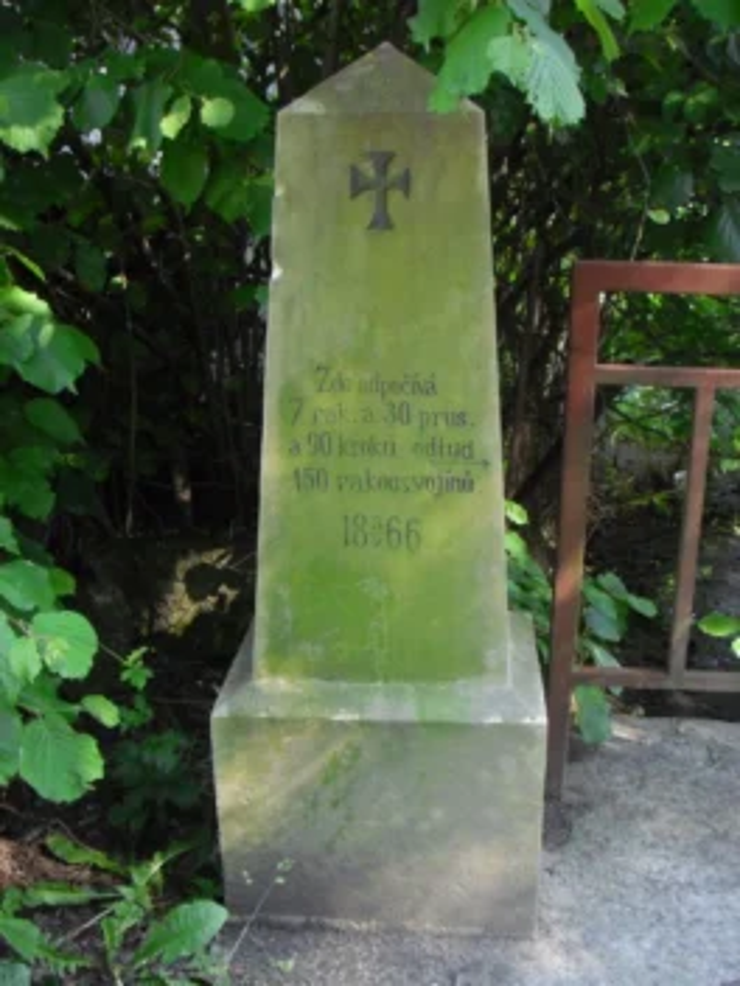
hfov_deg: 37.7
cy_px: 493
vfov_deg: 49.0
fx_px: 1083
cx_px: 370
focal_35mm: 38
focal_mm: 6.2
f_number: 2.8
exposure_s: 1/160
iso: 400
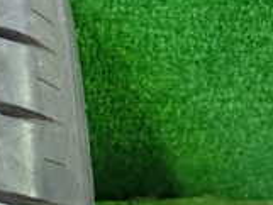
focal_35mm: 93
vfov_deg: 15.9
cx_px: -166
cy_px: 103
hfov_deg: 18.1
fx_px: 734
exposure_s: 1/30
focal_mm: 4.5
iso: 500
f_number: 2
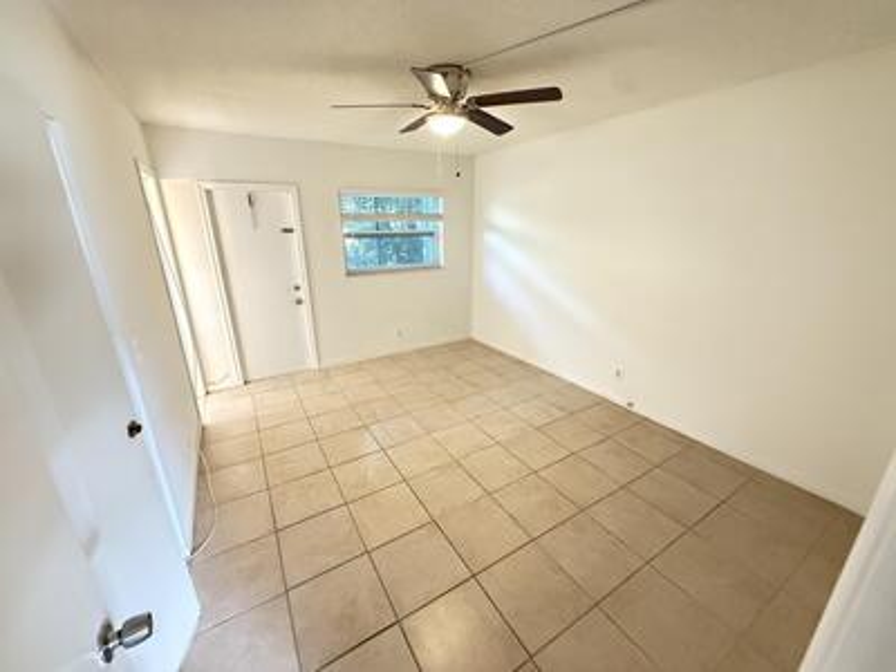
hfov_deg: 102.1
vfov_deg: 85.7
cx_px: 448
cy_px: 336
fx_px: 362
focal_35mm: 14
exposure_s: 1/60
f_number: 2.2
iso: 1250
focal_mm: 2.22
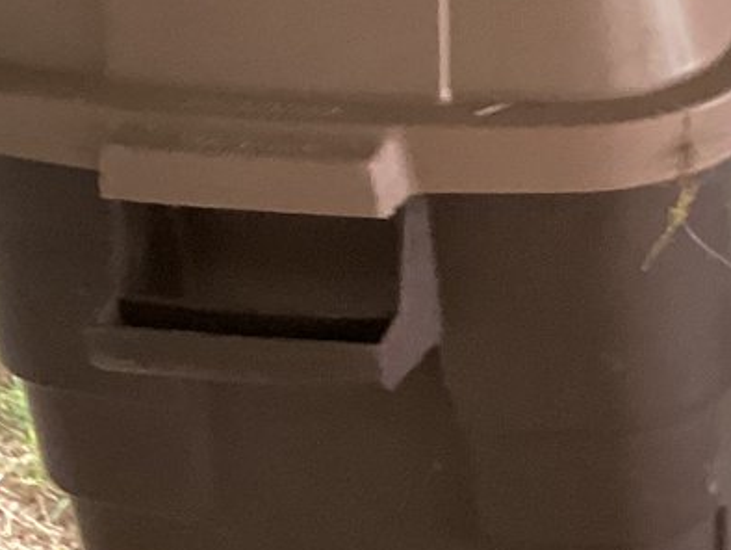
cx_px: 1068
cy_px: -3
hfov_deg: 15.4
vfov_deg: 12.3
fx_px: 2515
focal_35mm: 119
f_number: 2.4
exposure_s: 1/60
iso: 125
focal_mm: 3.3
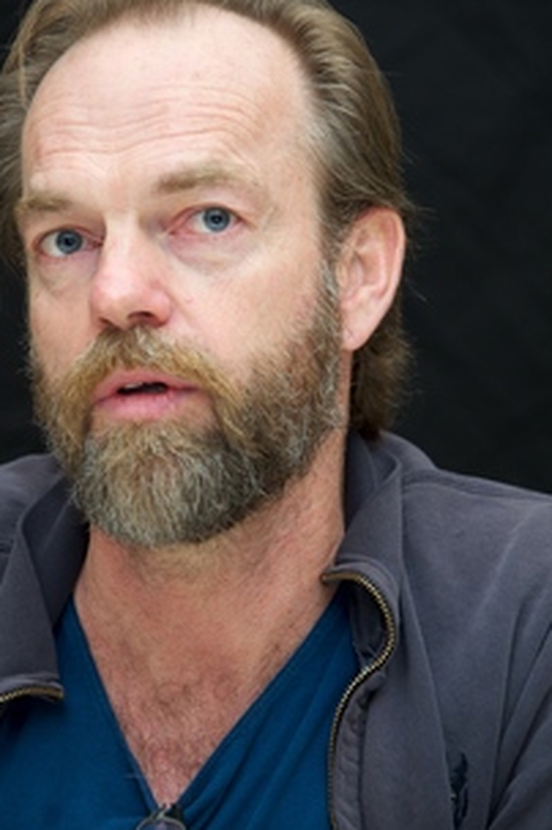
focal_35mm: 250
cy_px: 399
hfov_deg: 5.5
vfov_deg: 8.2
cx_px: 191
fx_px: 5763
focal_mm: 190
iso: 800
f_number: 5.6
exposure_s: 1/60
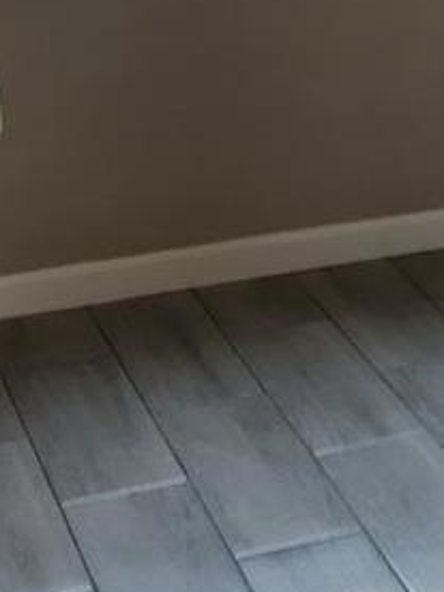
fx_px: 2189
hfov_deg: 11.0
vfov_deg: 15.3
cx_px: 736
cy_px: 105
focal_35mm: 128
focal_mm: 5.4
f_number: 1.8
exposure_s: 1/120
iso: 100
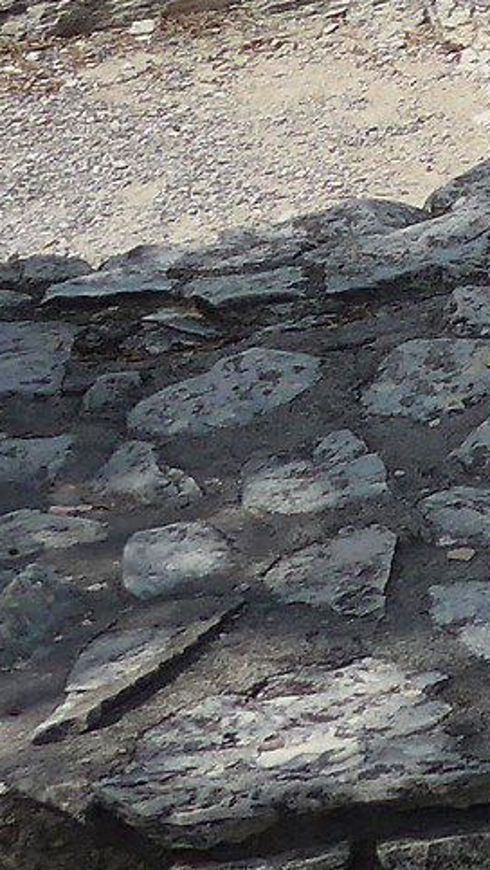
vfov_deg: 12.4
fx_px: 3623
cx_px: 1638
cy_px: -730
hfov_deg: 6.7
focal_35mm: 157
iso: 80
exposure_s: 1/2000
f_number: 3.2
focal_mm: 6
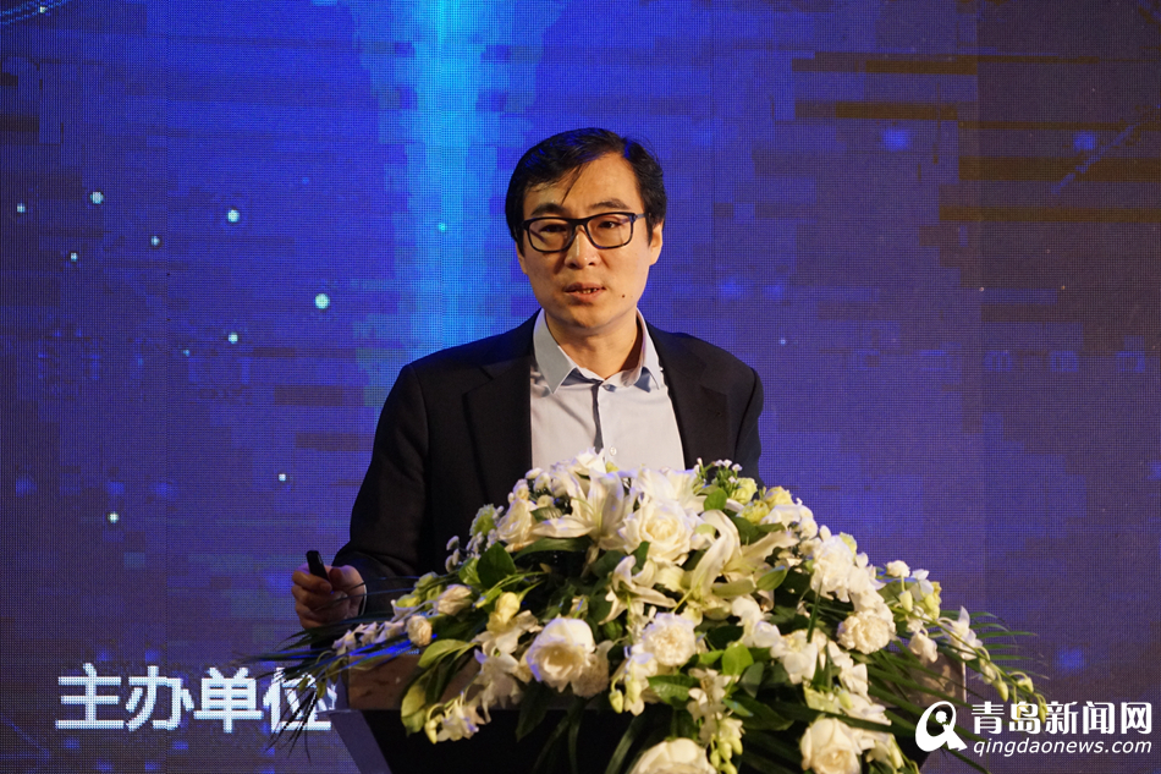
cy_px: 387
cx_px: 580
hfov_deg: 15.8
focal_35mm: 130
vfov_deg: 10.5
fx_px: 4191
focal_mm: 130
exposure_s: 1/250
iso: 4000
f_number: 6.3
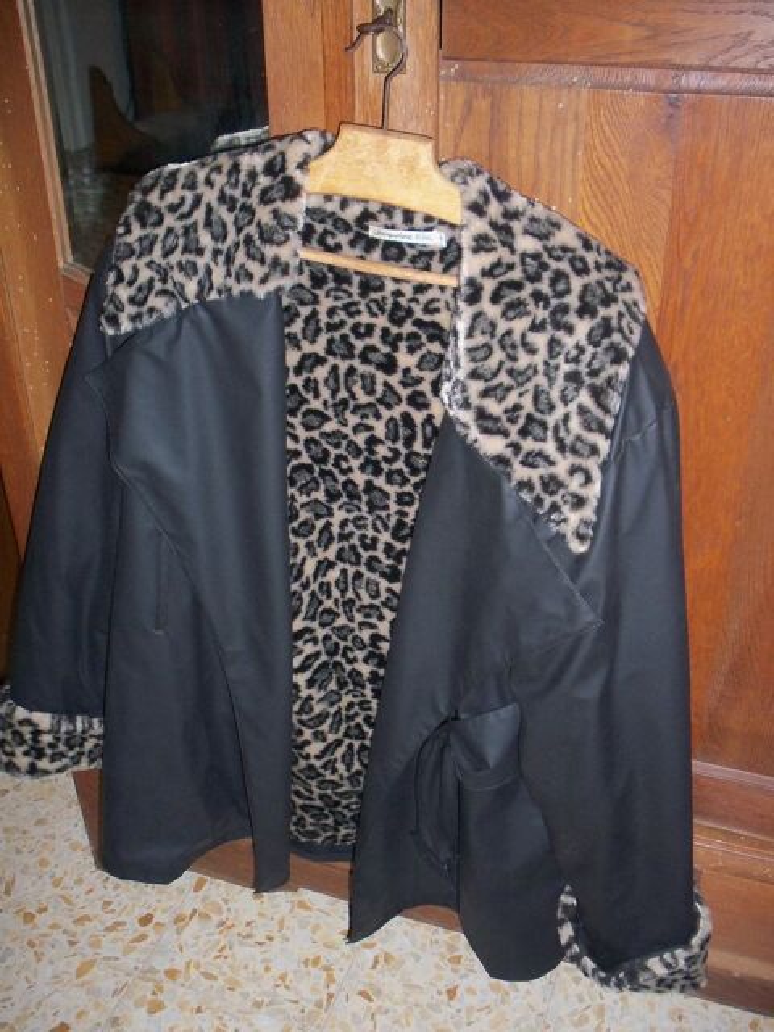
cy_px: 516
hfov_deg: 37.7
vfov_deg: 49.0
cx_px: 387
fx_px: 1133
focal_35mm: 38
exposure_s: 1/60
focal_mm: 6.3
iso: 200
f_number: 3.5
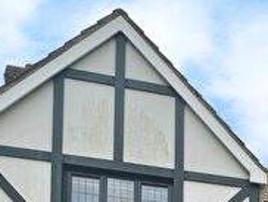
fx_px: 388
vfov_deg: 21.9
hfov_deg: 33.9
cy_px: 335
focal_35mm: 50
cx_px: 283
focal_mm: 1.57
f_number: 1.8
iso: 32
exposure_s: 1/431
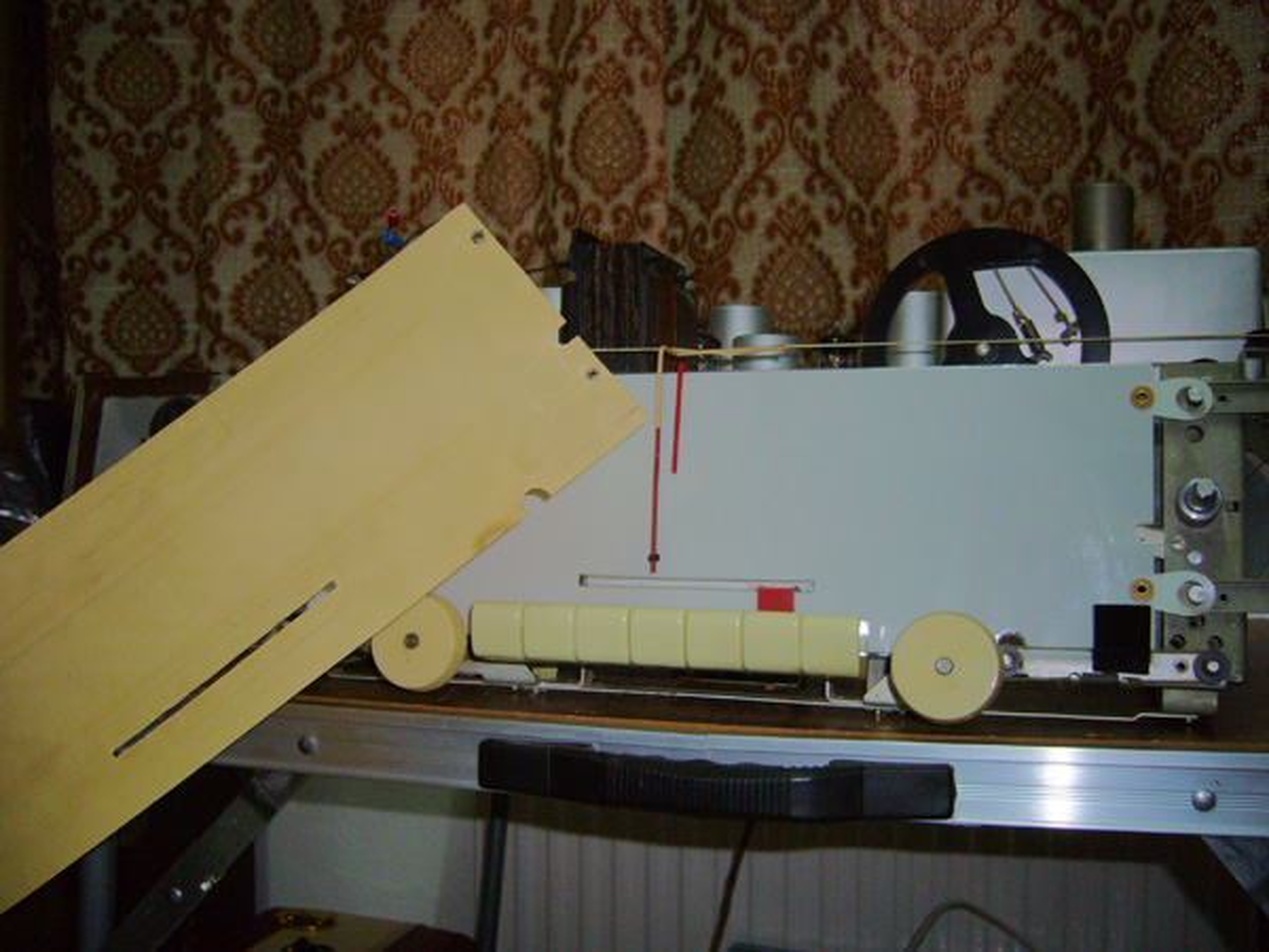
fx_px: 1283
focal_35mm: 35
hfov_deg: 52.6
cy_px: 476
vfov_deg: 40.7
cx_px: 634
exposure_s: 1/30
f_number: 2.8
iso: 100
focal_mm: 5.8
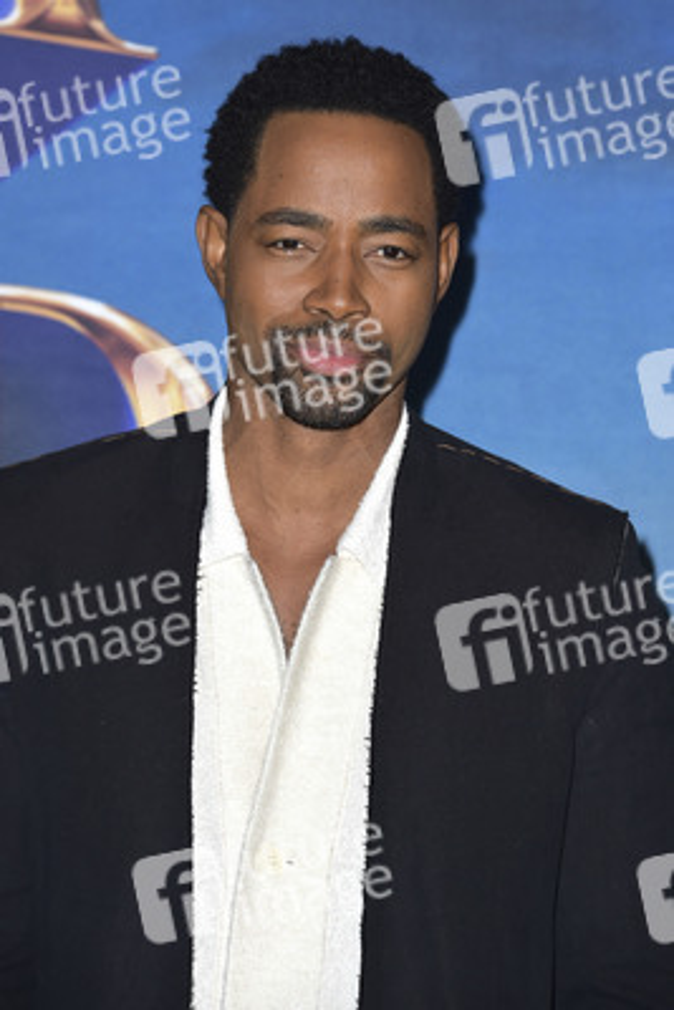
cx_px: 337
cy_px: 505
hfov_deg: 10.2
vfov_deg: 15.2
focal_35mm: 135
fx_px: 3788
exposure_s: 1/250
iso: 320
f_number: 6.3
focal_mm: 135
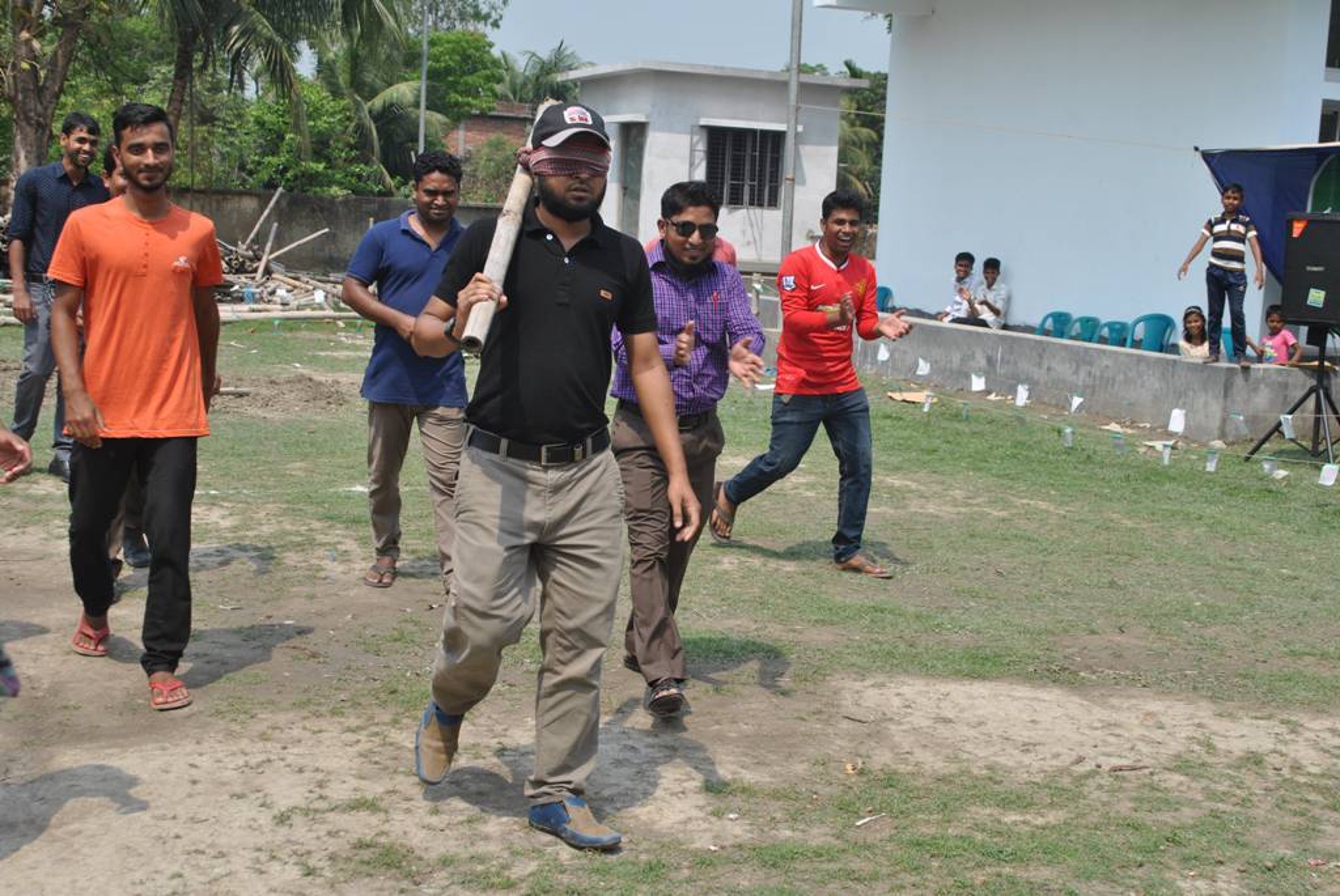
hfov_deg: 41.1
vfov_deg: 28.1
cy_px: 448
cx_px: 670
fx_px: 1788
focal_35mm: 48
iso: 100
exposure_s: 1/250
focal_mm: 32
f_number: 8
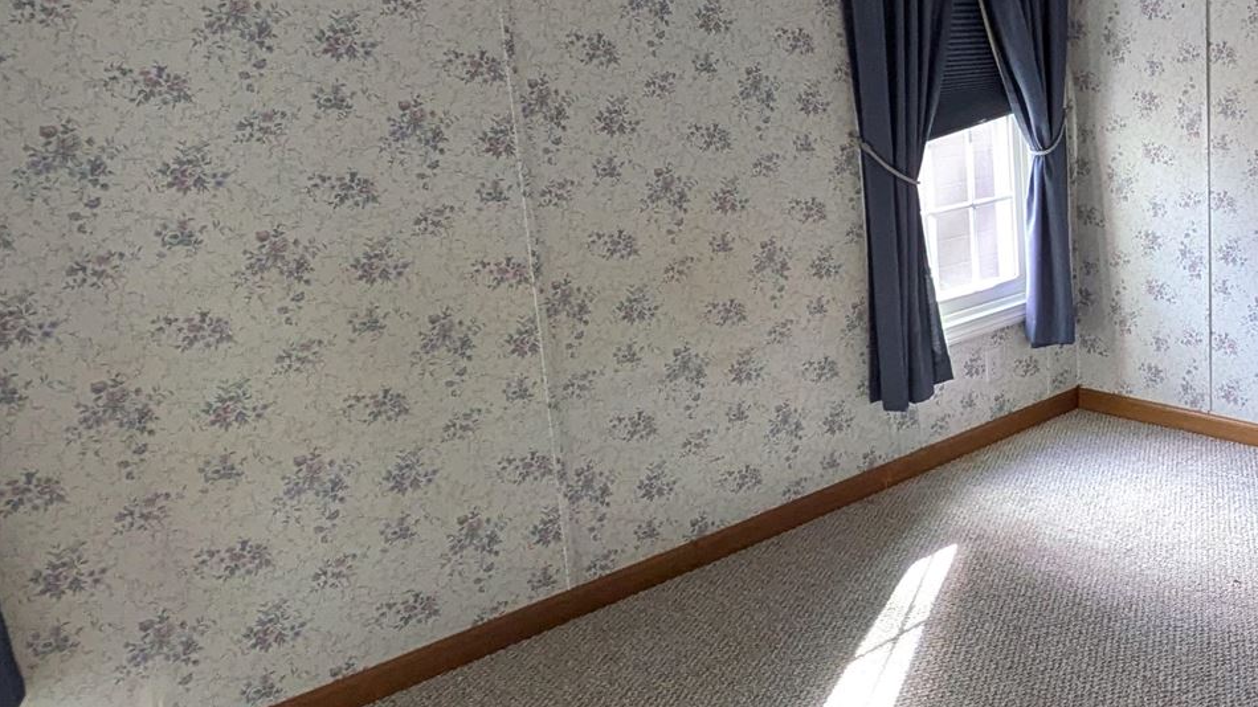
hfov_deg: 49.8
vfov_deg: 31.8
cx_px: 1057
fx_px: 1234
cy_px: 252
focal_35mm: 37
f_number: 2.2
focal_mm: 1.83
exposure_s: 1/60
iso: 228
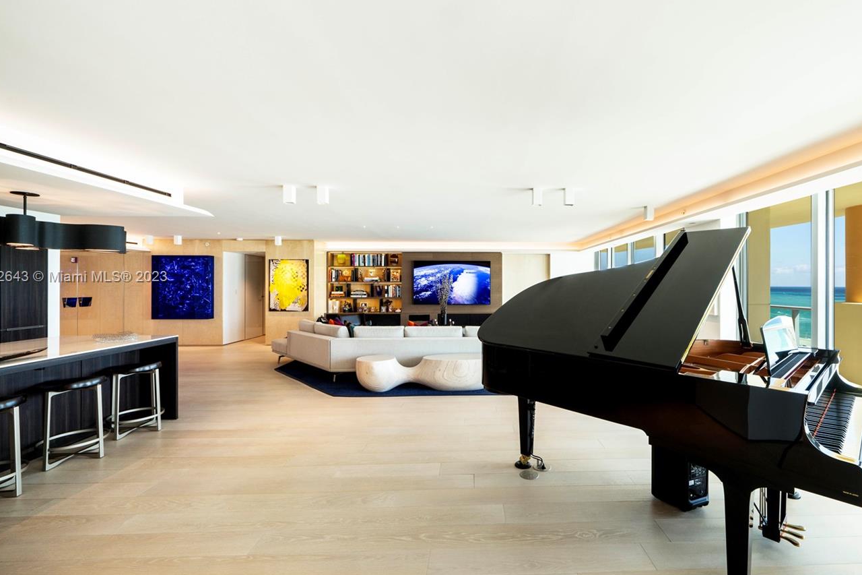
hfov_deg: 99.8
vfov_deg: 77.3
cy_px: 278
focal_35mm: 15
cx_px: 491
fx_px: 359
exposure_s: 1/160
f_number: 11
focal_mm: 12
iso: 200
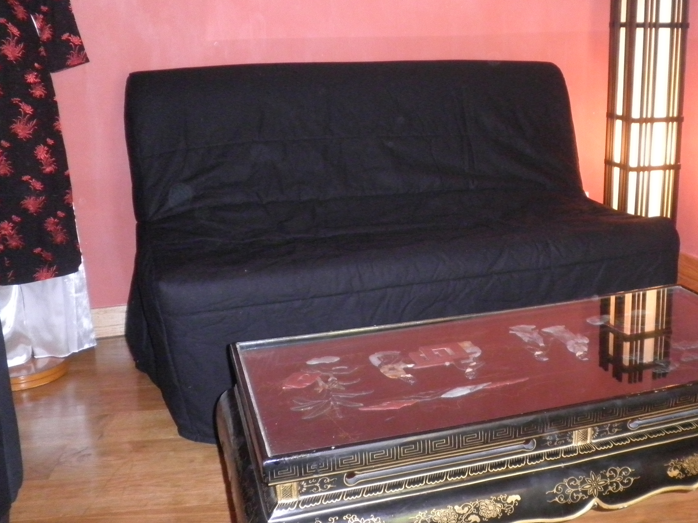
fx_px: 786
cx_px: 448
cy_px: 249
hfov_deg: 47.3
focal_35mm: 39
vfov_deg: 36.8
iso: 320
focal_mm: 4.7
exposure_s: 1/30
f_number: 2.6
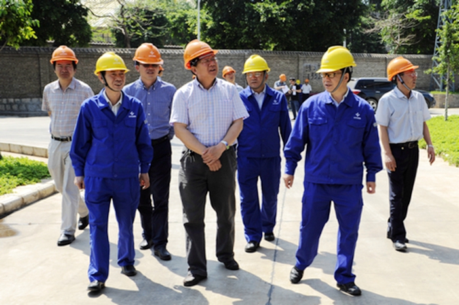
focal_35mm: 32
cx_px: 230
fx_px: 408
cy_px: 152
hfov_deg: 58.7
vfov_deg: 41.1
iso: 100
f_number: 9
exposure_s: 1/160
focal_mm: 32
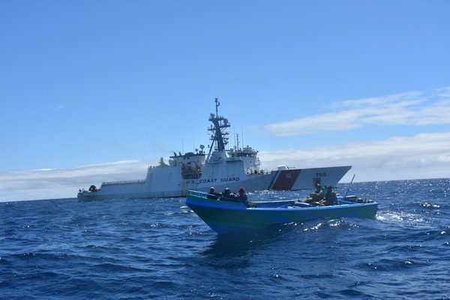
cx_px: 225
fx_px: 506
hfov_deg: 47.9
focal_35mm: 40
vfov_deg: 33.0
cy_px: 150
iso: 110
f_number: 8
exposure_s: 1/500
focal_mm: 27
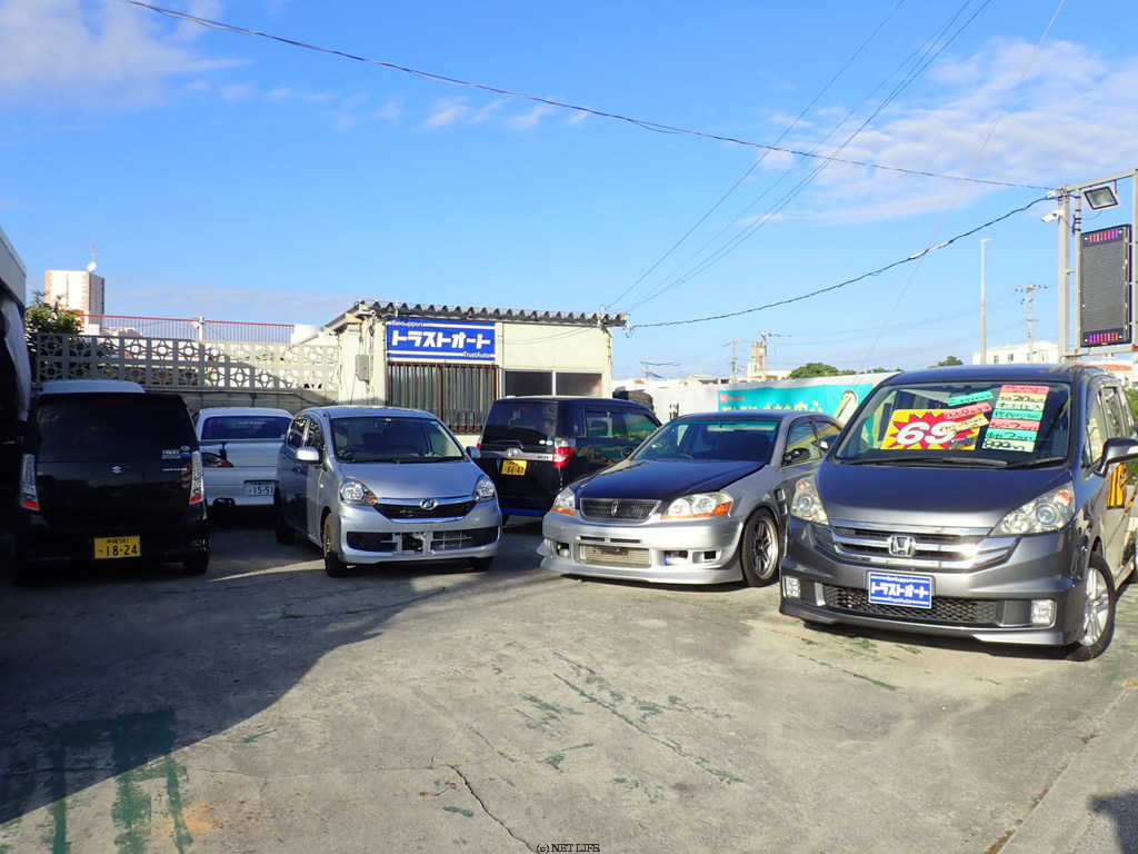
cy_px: 427
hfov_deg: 60.0
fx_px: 986
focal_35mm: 30
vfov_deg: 46.8
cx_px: 569
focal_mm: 5.5
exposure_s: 1/800
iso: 100
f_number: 3.2
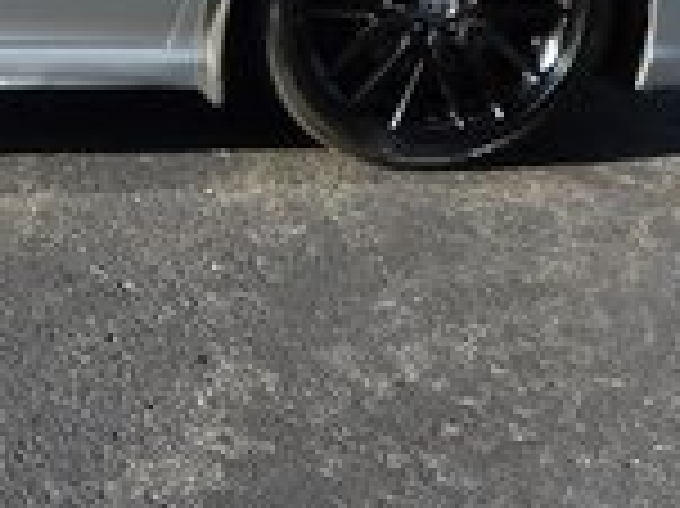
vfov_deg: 14.1
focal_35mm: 102
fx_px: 2002
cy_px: -67
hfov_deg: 17.5
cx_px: -306
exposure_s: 1/800
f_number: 3
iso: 125
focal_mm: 4.1
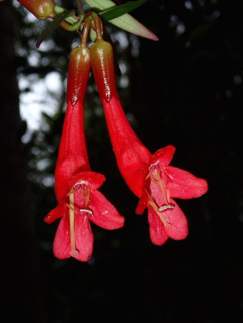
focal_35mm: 100
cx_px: 122
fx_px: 936
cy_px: 162
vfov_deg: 19.6
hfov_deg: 14.8
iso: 200
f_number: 6.3
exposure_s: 1/200
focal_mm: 18
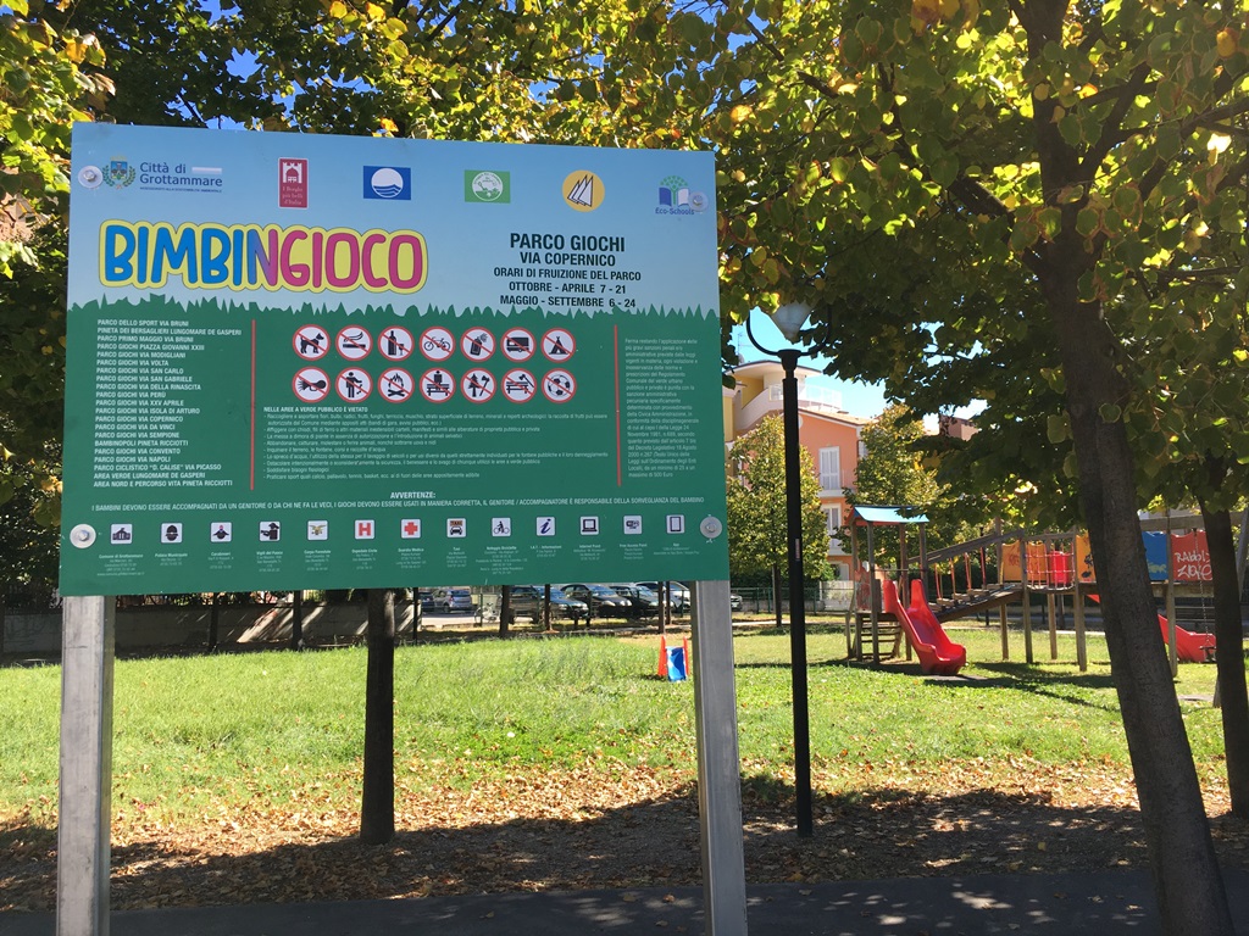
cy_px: 468
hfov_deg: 61.7
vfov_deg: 48.2
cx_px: 624
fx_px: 1046
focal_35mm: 29
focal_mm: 4.15
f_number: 2.2
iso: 25
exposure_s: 1/519
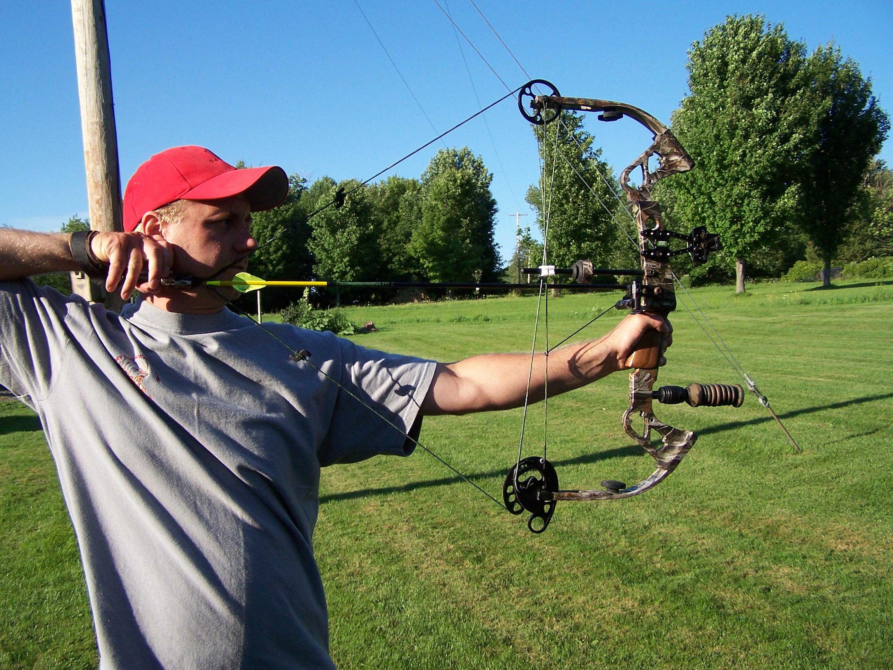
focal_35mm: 38
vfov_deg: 37.7
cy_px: 335
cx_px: 446
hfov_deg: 49.0
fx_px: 980
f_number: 2.8
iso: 80
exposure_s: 1/1000
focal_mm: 6.3
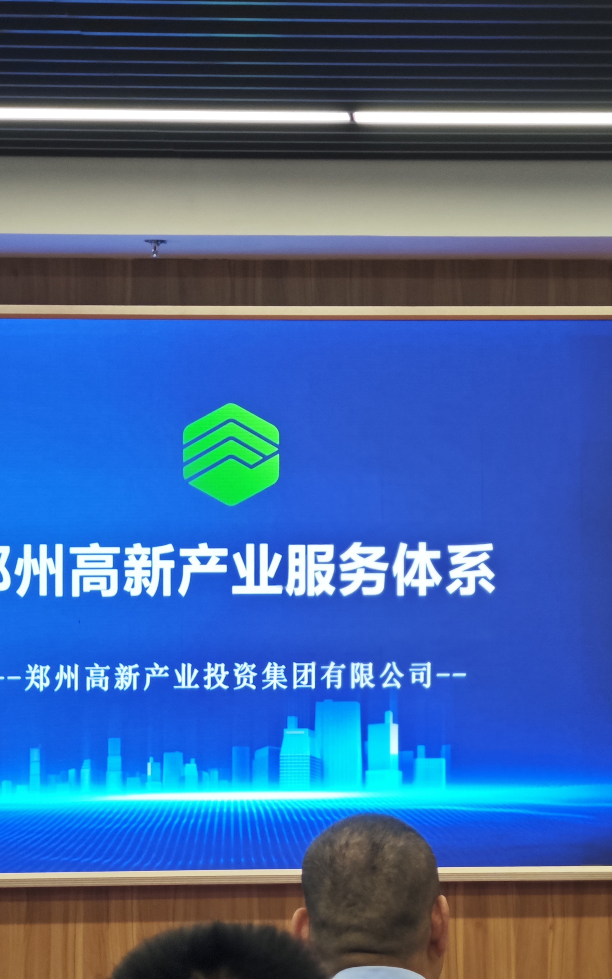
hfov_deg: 11.5
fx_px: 3016
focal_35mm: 113
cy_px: 559
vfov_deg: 18.4
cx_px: 578
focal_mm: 9
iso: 320
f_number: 2
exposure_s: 1/58.4
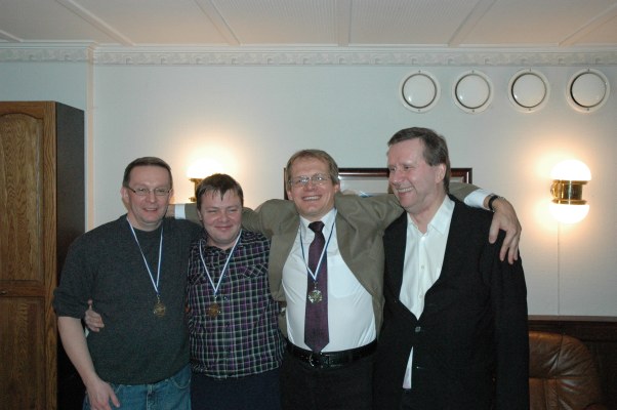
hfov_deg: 51.3
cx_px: 308
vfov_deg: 35.4
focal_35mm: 38
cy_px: 205
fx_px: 642
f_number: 5
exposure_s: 1/125
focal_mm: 25
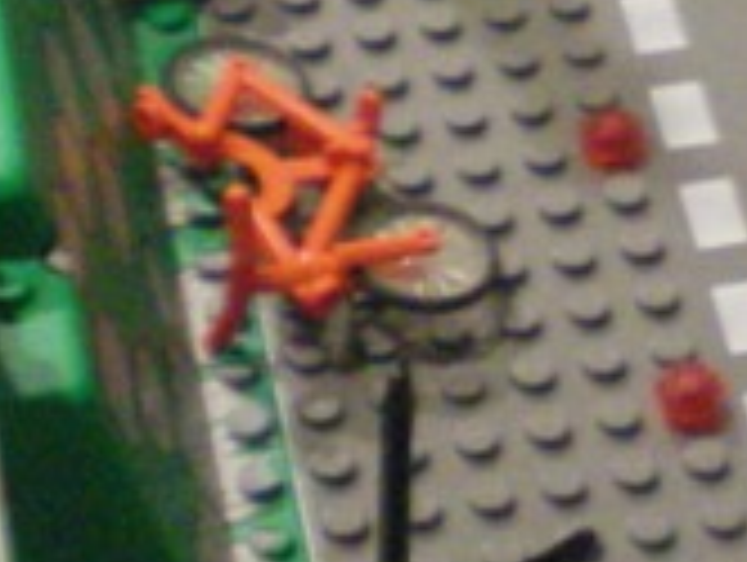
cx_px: 878
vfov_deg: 8.0
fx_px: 3955
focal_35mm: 183
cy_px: -211
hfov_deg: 10.6
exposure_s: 1/13
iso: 400
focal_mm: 6.3
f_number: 3.1
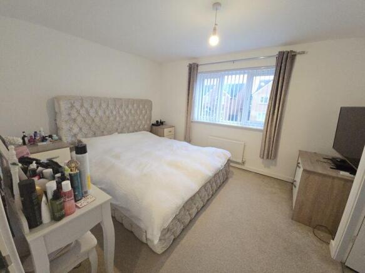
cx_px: 182
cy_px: 136
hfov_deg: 106.2
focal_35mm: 13
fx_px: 137
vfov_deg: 89.9
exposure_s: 1/60
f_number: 2.2
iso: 320
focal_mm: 2.2
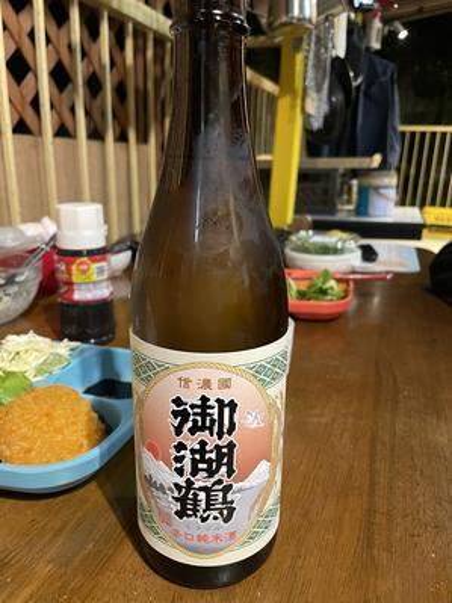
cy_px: 302
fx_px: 453
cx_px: 226
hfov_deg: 53.0
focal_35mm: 26
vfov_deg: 67.3
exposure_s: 1/30
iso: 500
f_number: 1.6
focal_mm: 4.2
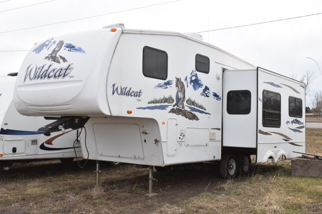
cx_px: 161
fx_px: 389
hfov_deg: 45.0
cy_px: 107
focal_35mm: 44
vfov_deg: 30.8
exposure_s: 1/200
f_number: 6.3
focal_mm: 29
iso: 100
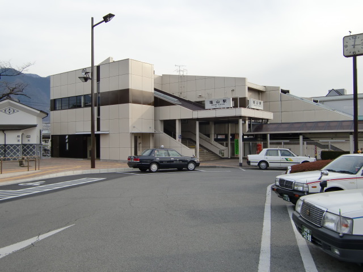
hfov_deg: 55.4
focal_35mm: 33
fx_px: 346
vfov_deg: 42.9
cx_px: 182
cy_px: 136
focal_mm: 5.8
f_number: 2.7
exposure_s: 1/500
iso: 64
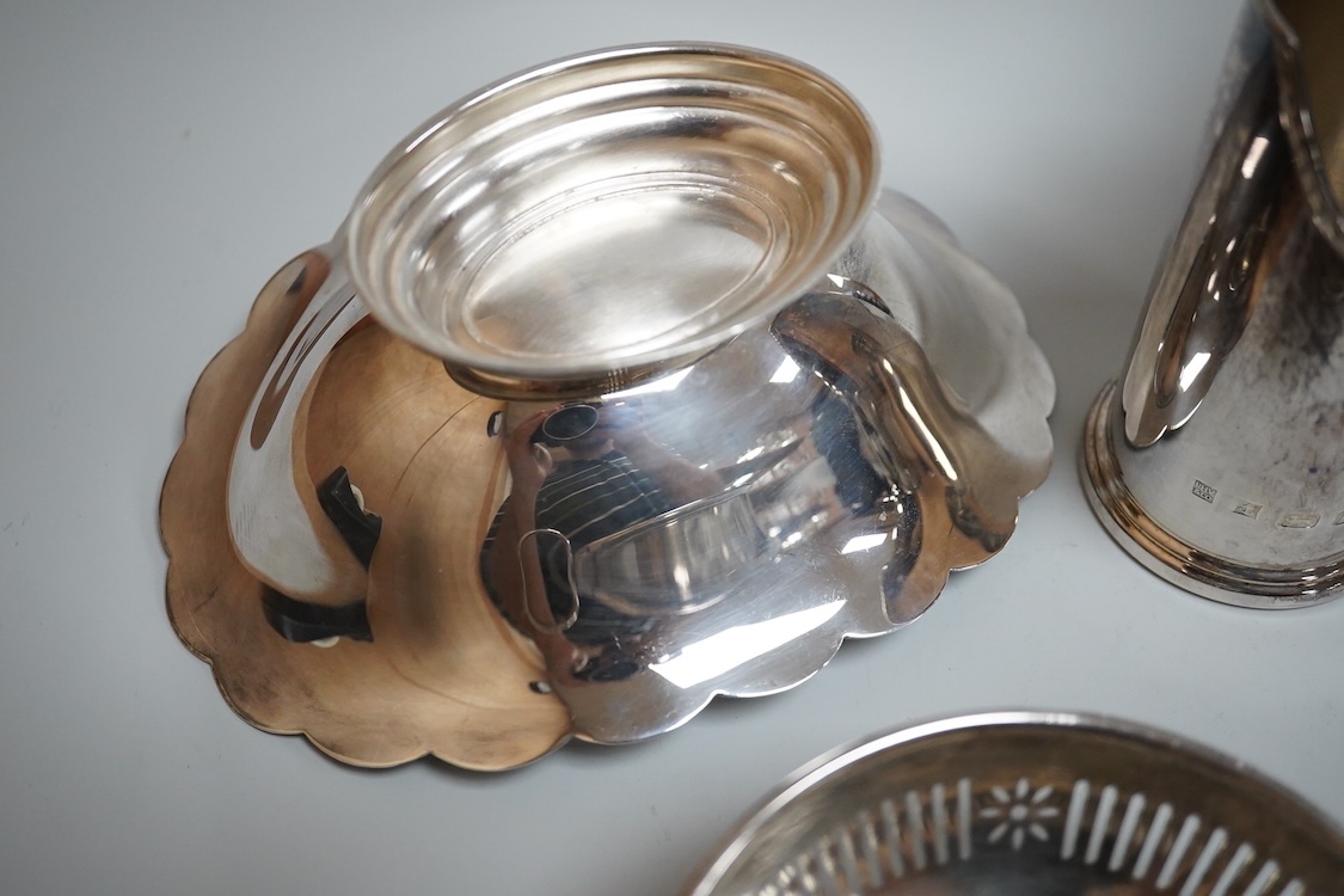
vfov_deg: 29.9
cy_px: 448
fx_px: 1680
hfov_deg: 43.6
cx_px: 672
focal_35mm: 45
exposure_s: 1/500
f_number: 5
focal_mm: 30
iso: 2500
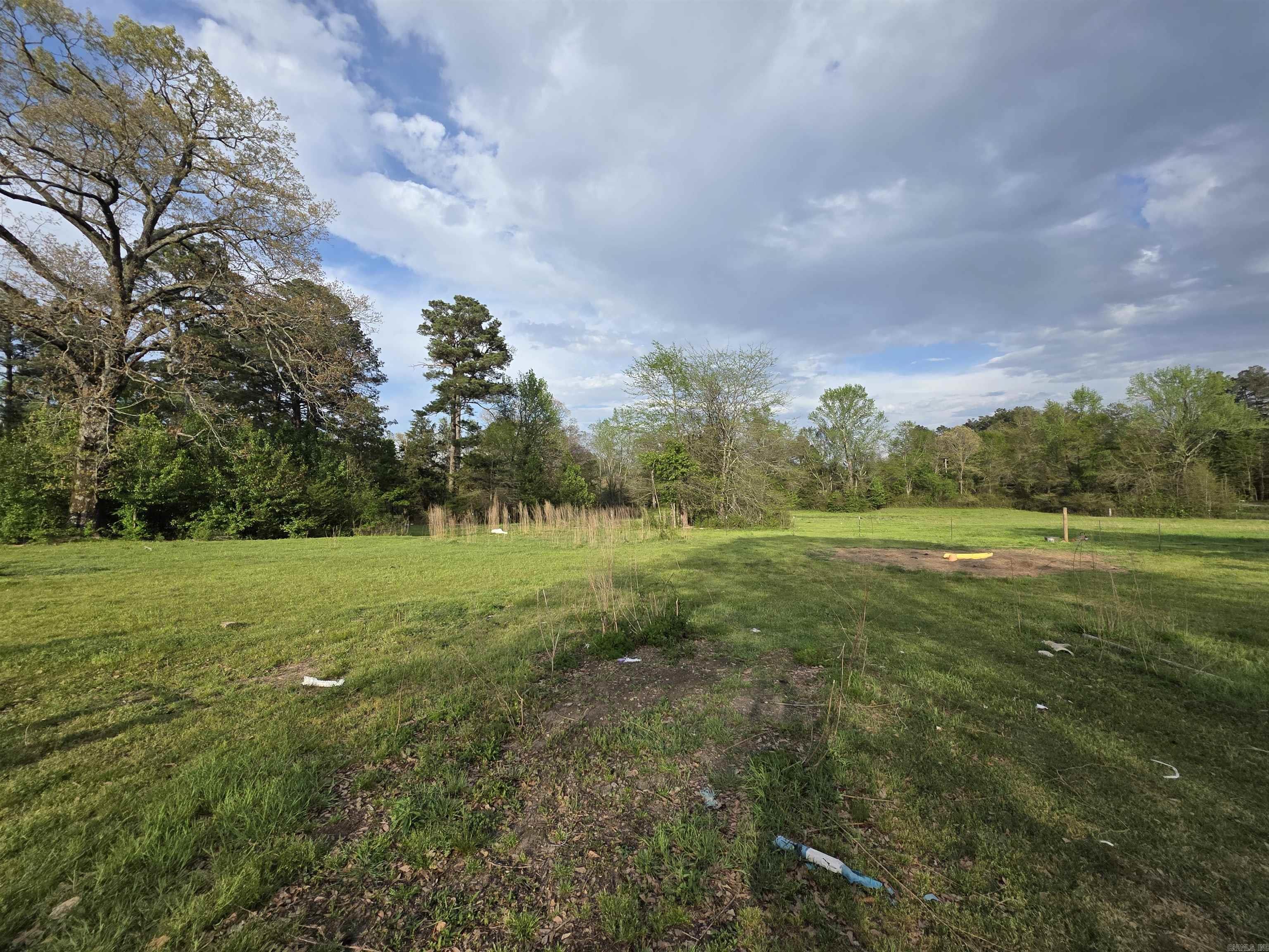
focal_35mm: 13
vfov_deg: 89.9
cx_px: 634
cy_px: 476
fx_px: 477
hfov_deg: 106.2
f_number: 1.9
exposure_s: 1/1824
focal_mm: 2.2
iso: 40
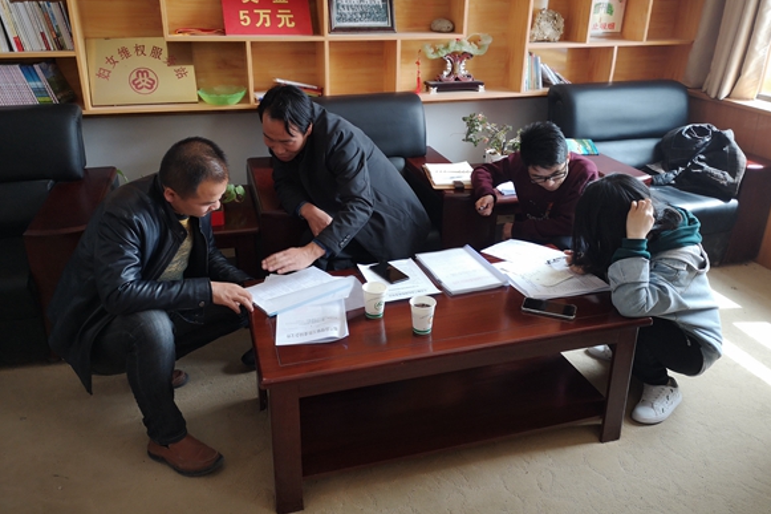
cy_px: 236
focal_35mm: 29
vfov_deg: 44.9
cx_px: 395
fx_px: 621
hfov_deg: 63.7
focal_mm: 3.95
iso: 80
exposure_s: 1/100
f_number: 1.8
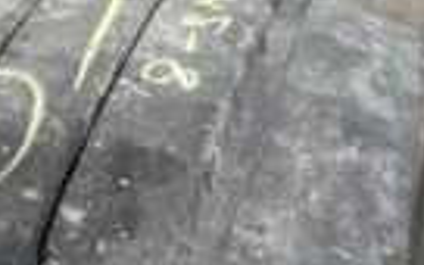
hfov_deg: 21.4
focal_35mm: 87
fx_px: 1005
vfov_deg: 14.4
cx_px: -140
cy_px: 351
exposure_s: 1/121
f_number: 1.6
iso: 50
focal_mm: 4.2
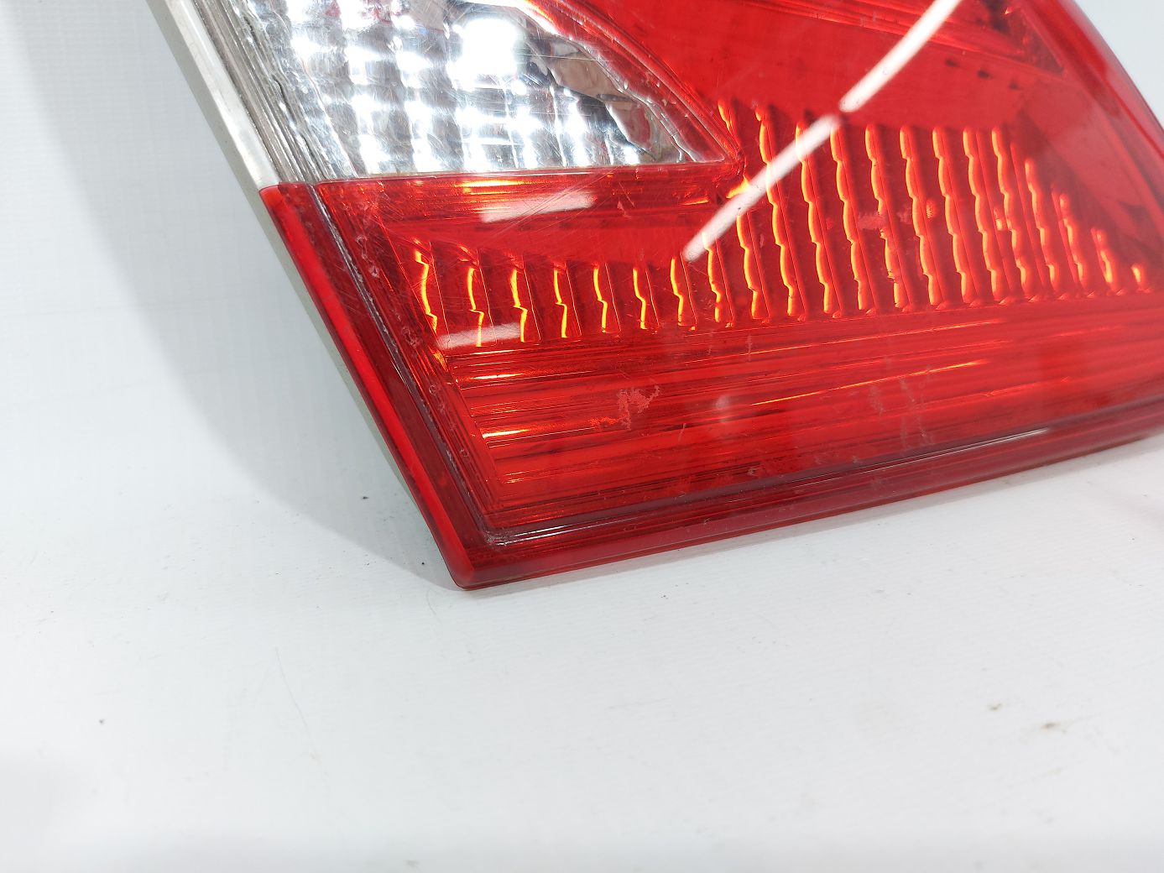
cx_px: 582
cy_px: 436
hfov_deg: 71.6
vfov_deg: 56.8
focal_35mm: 24
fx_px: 807
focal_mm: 5.23
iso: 64
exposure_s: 1/50
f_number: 1.8
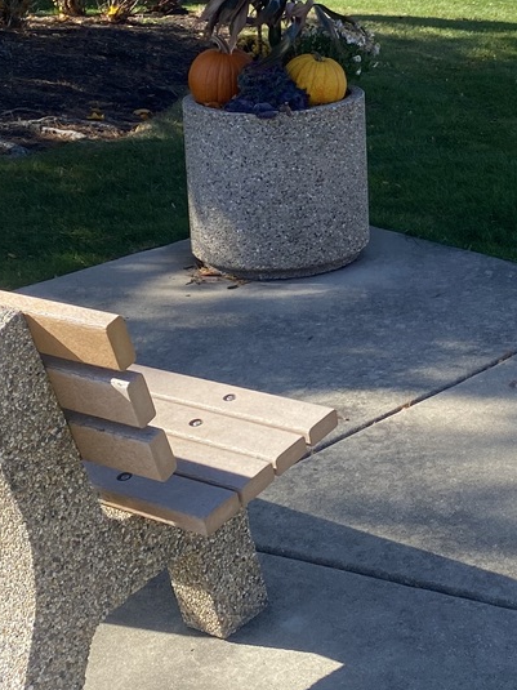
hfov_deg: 20.6
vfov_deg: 27.2
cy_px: 132
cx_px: 456
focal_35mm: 70
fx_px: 1395
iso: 32
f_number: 1.8
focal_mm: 4.25
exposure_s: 1/1124
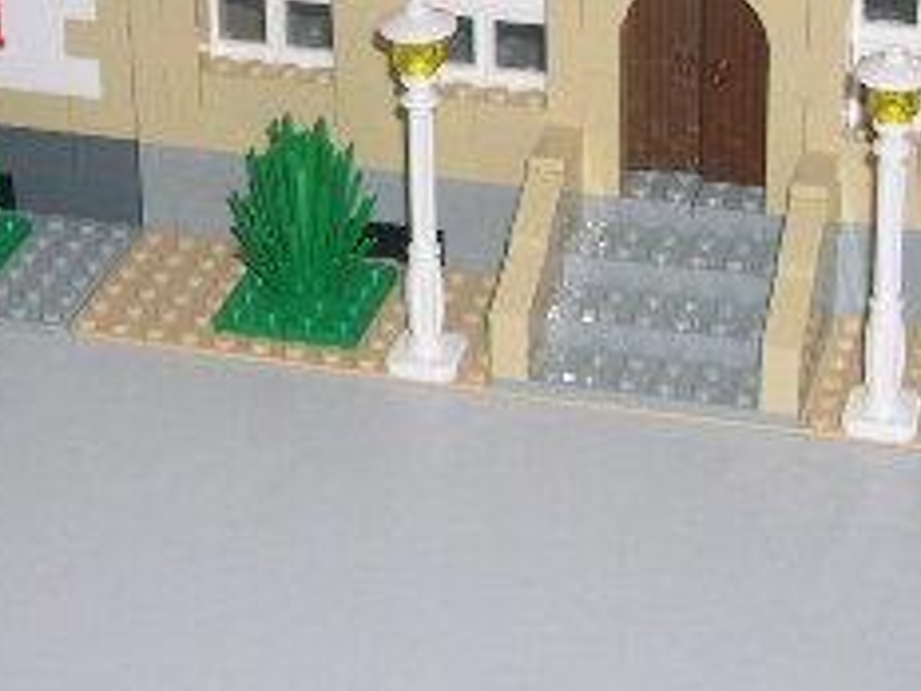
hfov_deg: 18.6
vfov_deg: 13.7
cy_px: -131
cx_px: 258
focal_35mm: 105
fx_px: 2794
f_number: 2.8
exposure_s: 1/60
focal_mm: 8
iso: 100
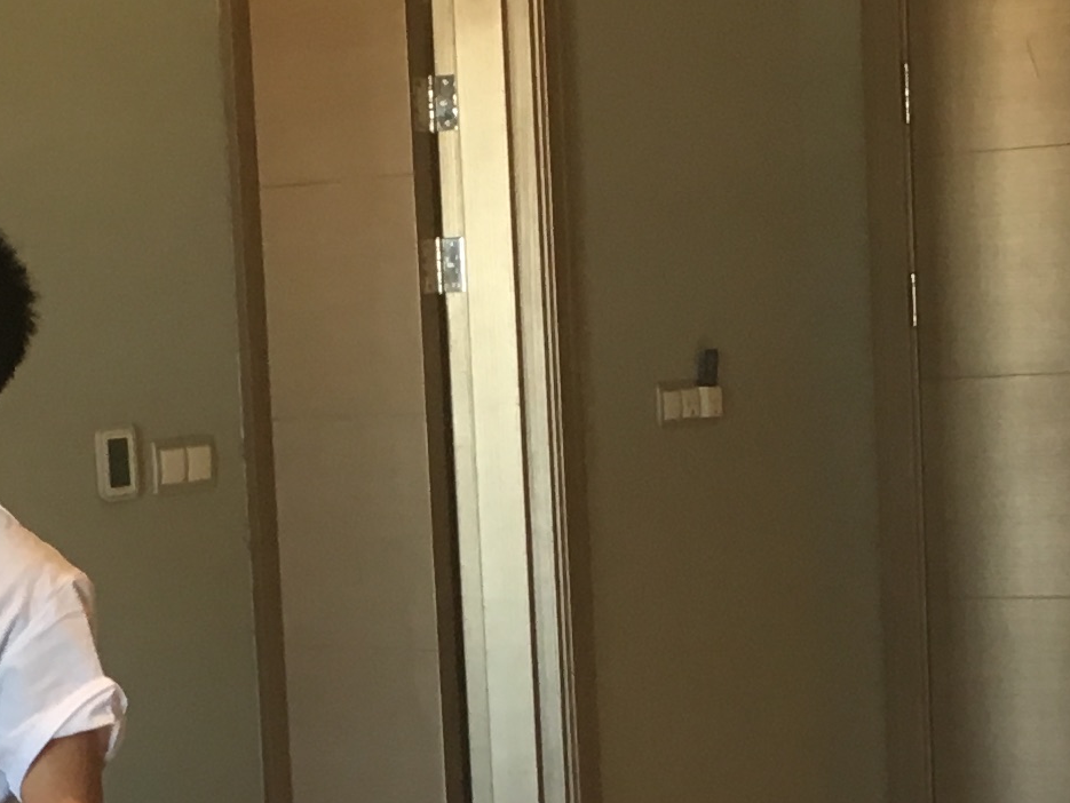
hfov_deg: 15.7
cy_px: 777
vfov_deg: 11.8
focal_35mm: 125
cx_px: 251
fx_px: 3865
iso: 80
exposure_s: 1/33
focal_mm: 4.15
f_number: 2.2
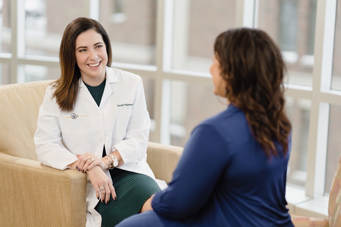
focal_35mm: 85
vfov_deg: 16.1
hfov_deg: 23.9
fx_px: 805
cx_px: 170
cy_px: 114
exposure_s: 1/320
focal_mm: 85
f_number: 1.6
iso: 500
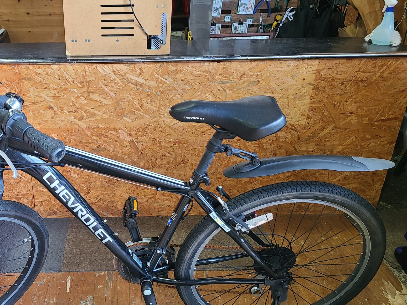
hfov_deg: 46.6
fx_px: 459
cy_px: 222
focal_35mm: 39
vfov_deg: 36.1
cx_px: 116
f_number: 1.8
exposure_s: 1/50
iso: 125
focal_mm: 5.4
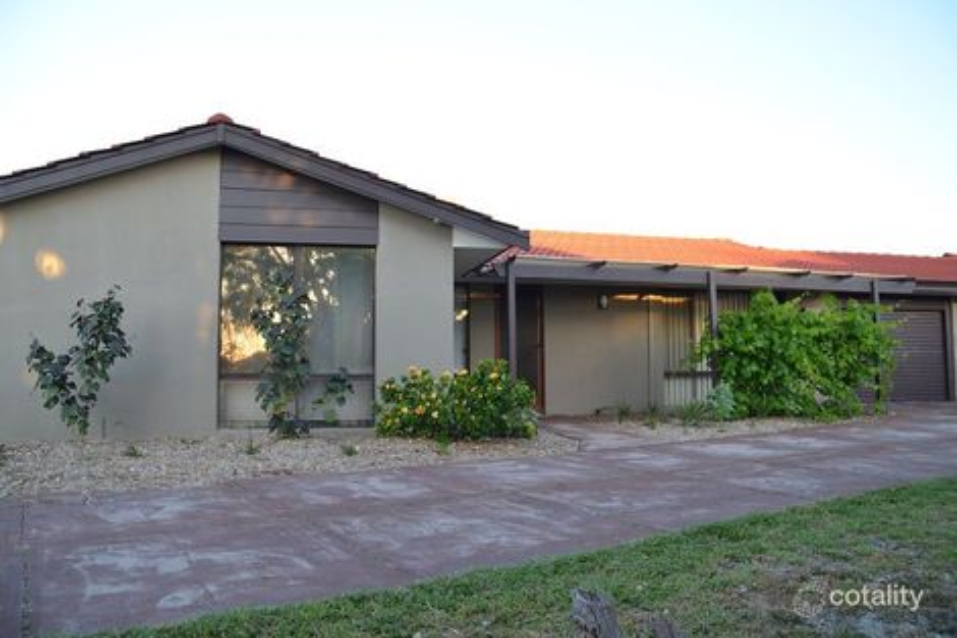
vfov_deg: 47.9
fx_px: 717
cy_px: 319
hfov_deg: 67.4
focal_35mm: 27
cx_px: 478
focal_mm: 18
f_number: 5.6
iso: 280
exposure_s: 1/125
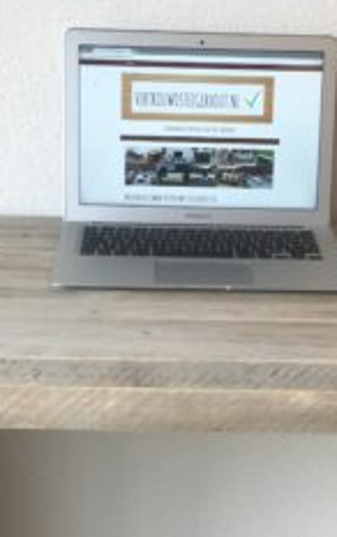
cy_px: 482
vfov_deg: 25.3
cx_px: 199
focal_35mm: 79
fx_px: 1159
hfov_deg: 16.5
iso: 32
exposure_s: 1/50
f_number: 2.2
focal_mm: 4.15
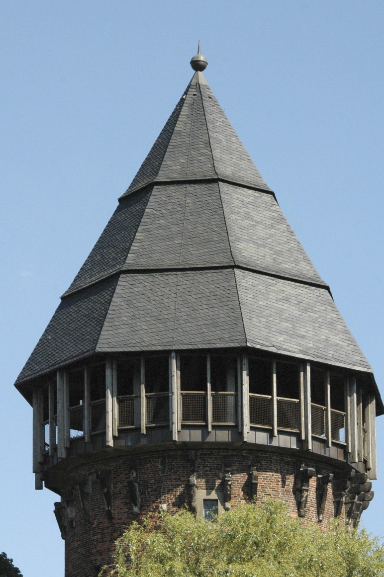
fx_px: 2757
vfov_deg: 11.9
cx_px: 192
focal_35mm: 172
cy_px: 384
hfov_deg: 8.0
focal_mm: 82
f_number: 13
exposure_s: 1/640
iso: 800
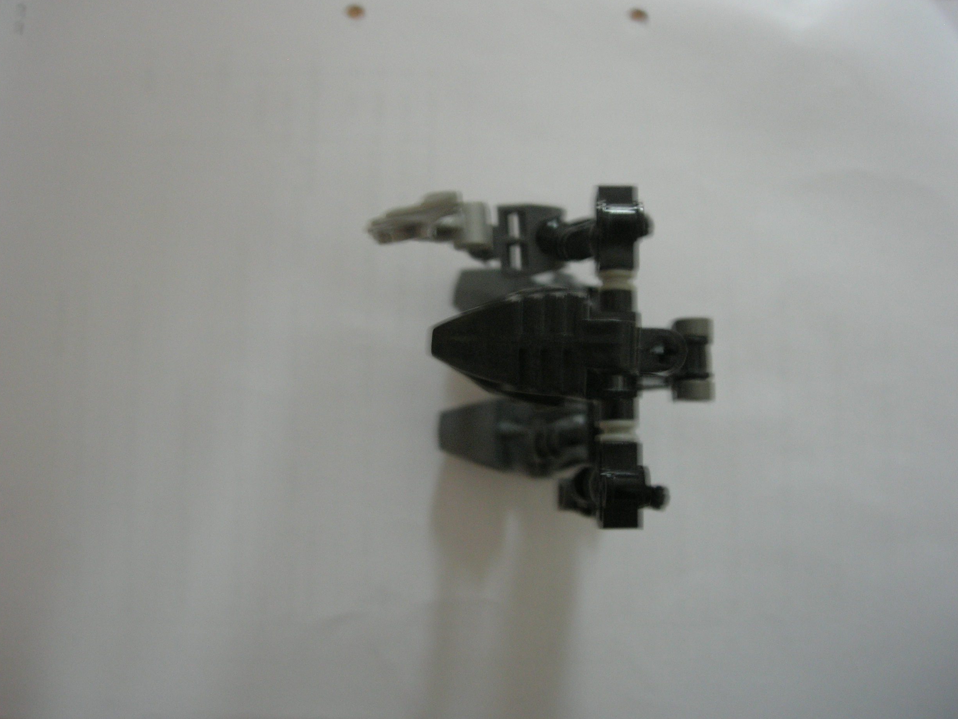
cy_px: 351
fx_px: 1107
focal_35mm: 40
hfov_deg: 46.8
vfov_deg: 36.0
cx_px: 487
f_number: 2.8
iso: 110
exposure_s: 1/3.7
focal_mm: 7.8
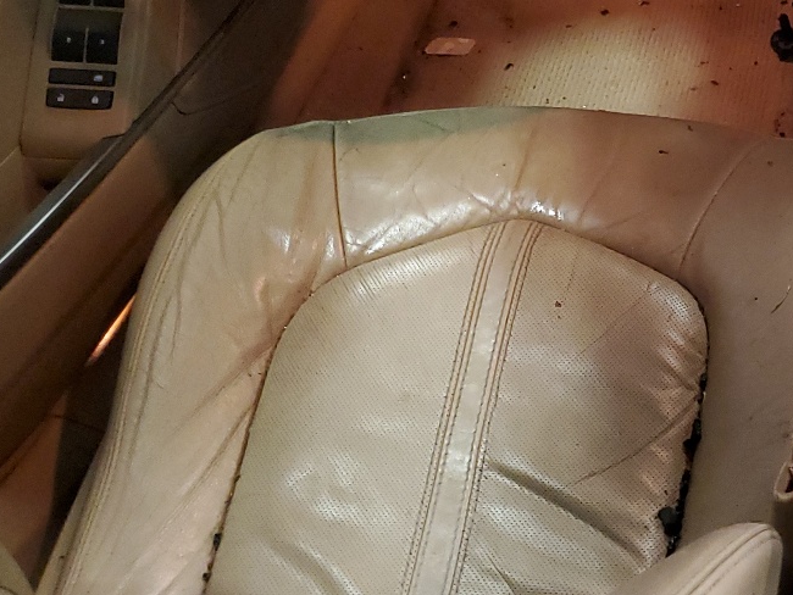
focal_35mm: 64
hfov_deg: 26.7
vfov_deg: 22.3
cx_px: 964
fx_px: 1467
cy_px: 46
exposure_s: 1/24
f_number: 1.5
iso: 332
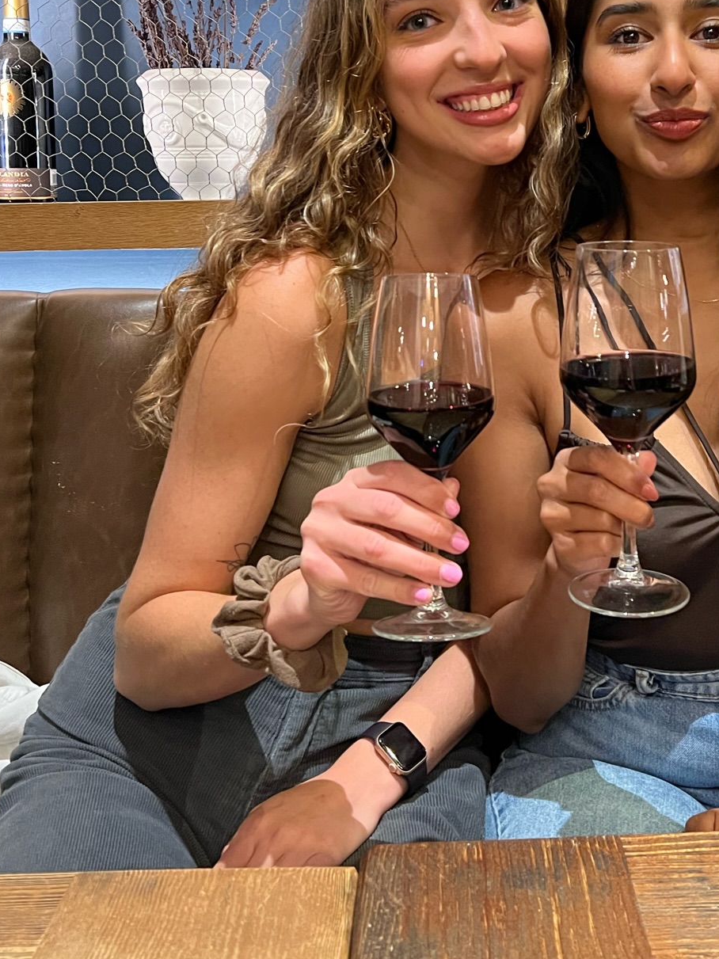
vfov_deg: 41.6
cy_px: 231
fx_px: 1219
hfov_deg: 32.5
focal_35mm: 44
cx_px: 500
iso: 500
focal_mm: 5.7
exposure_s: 1/49
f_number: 1.5
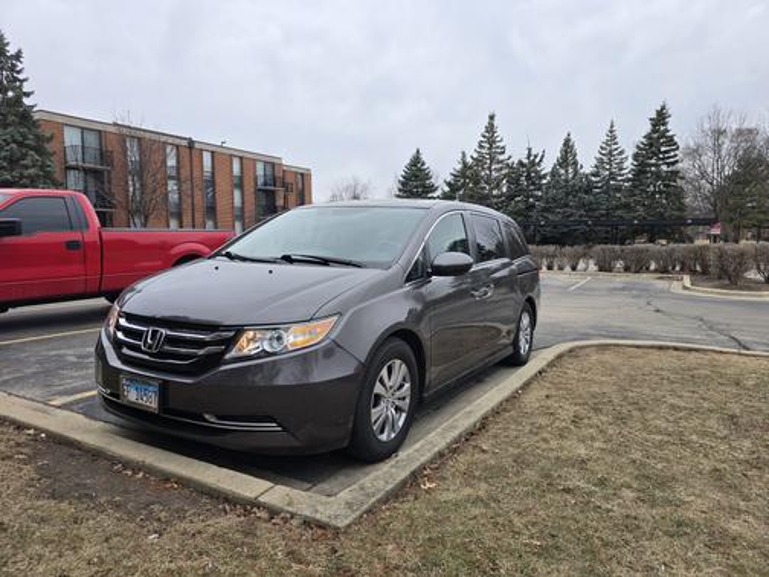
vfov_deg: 58.9
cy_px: 288
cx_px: 384
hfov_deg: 73.9
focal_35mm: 23
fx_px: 511
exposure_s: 1/180
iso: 12
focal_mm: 6.3
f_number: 1.7
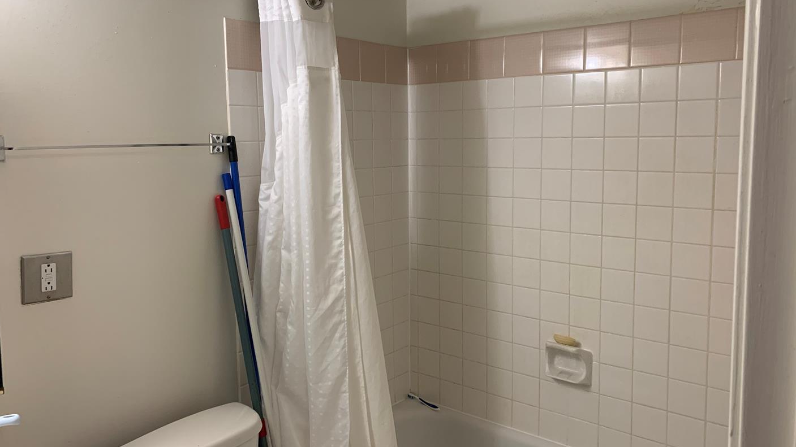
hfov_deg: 66.1
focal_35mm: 29
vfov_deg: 40.1
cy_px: 202
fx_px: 612
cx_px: 398
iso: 125
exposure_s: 1/60
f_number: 1.8
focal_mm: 4.25
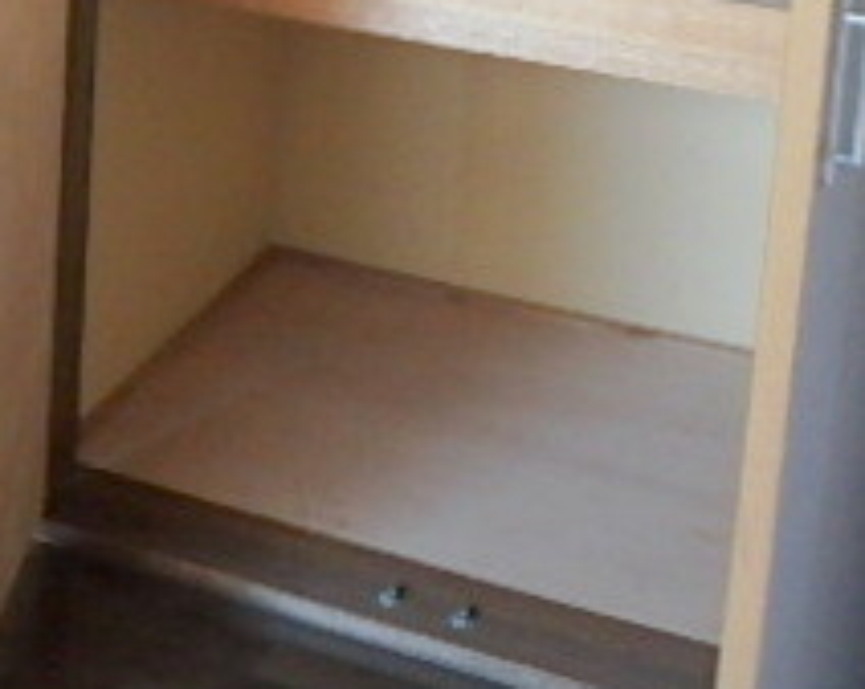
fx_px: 1585
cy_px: -265
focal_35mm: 62
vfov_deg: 21.6
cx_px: 326
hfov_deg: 30.4
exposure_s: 1/30
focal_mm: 3.7
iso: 500
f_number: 3.5
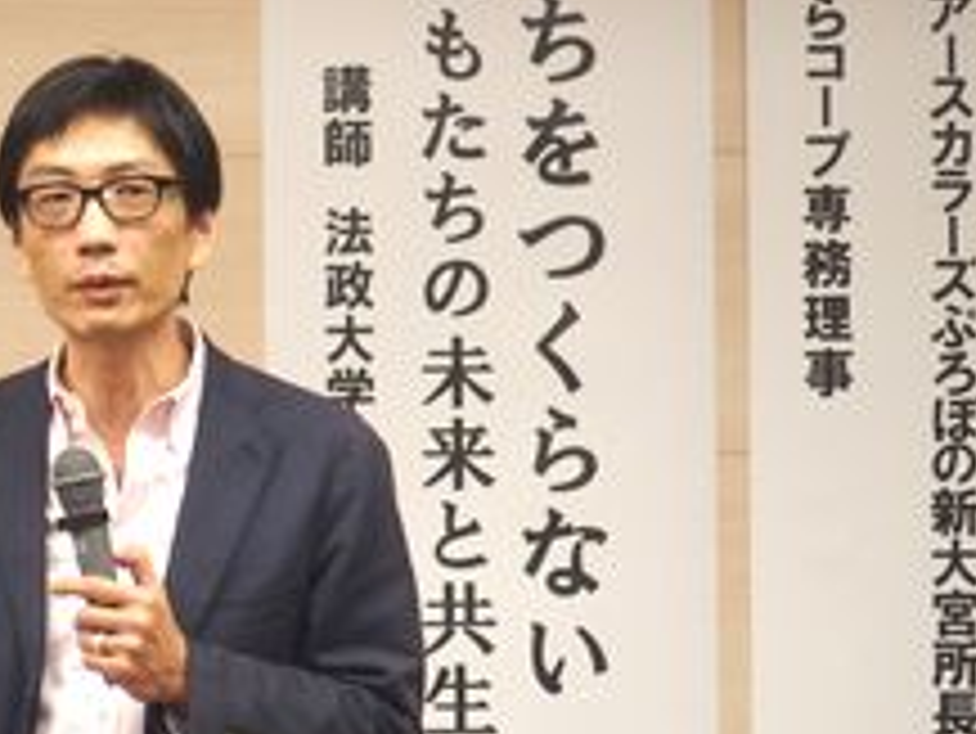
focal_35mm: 553
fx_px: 15600
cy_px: 369
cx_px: 117
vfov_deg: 2.7
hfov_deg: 3.6
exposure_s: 1/125
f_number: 2.8
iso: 500
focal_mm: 64.3
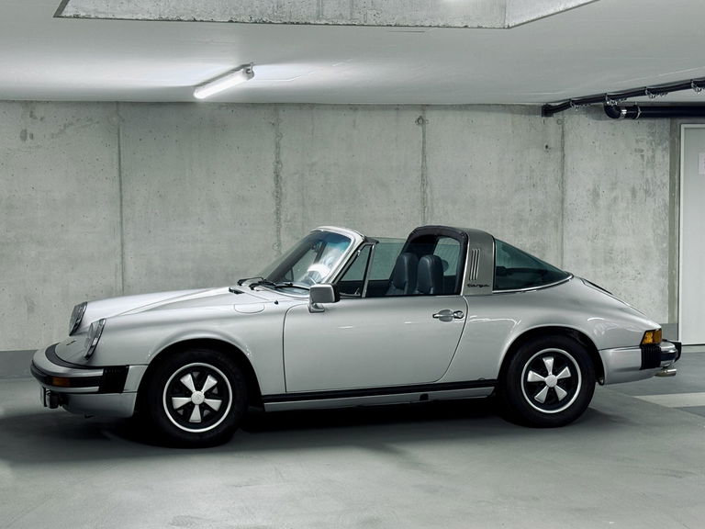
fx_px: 978
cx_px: 352
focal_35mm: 48
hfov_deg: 39.7
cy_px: 264
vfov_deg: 30.3
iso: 100
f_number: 1.78
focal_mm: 6.76
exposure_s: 1/50
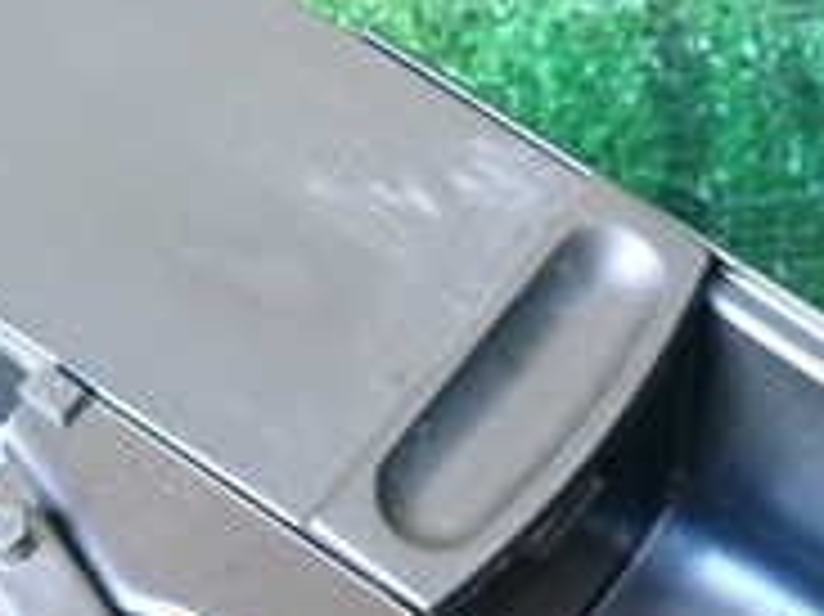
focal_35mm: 82
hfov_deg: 23.8
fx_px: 1951
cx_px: 531
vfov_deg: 16.8
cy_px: 827
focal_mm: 4.5
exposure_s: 1/30
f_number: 2
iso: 500
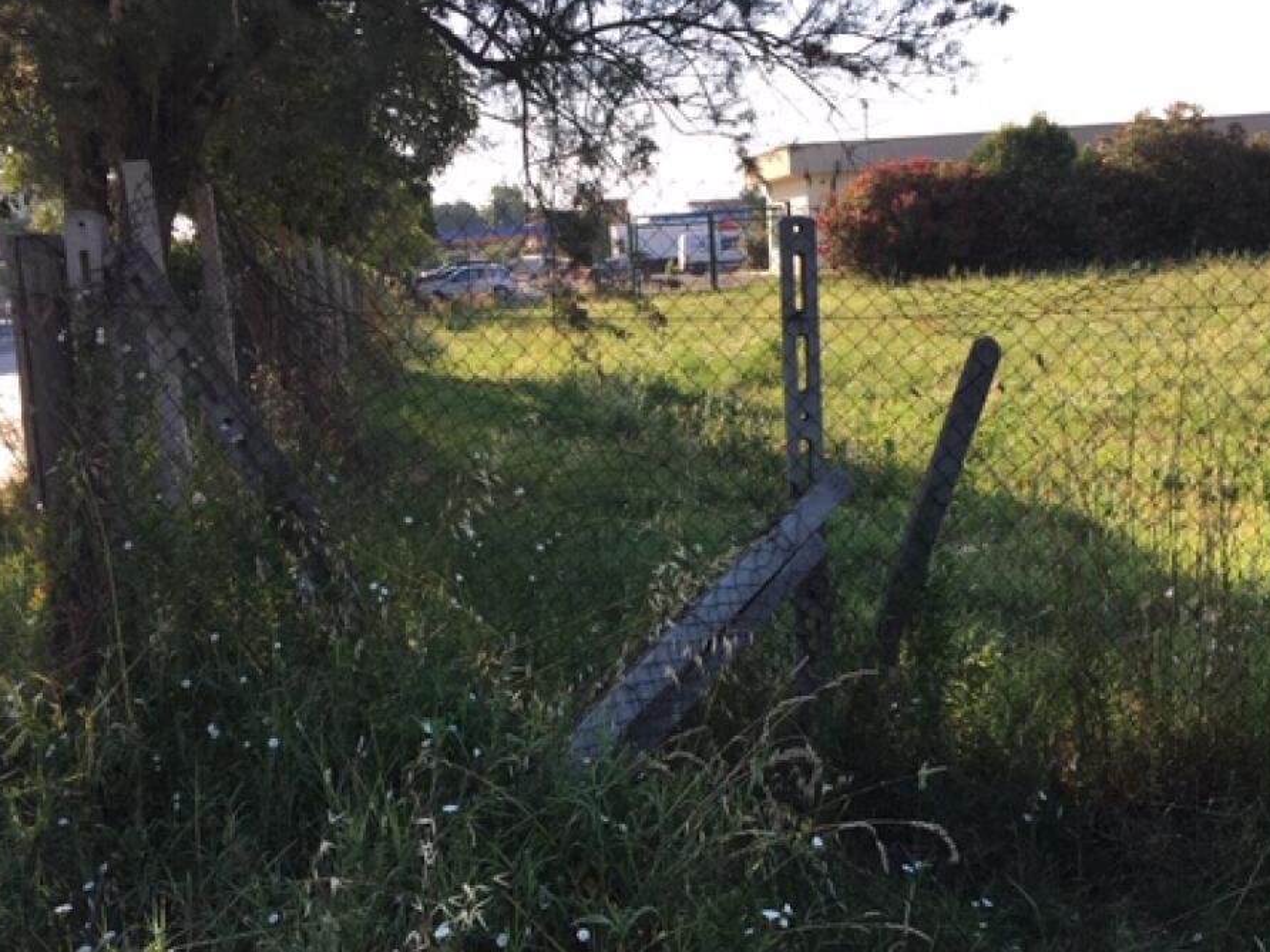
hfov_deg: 47.8
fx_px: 1431
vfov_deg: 36.7
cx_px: 683
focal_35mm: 39
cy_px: 568
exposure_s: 1/416
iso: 25
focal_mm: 4.15
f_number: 2.2
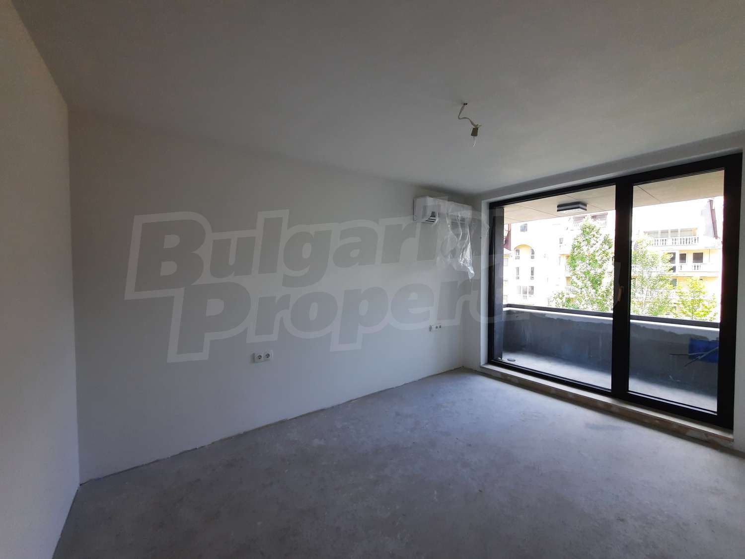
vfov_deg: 89.9
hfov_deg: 106.2
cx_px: 372
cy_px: 280
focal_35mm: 13
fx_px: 280
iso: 64
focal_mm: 1.74
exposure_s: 1/100
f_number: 2.2
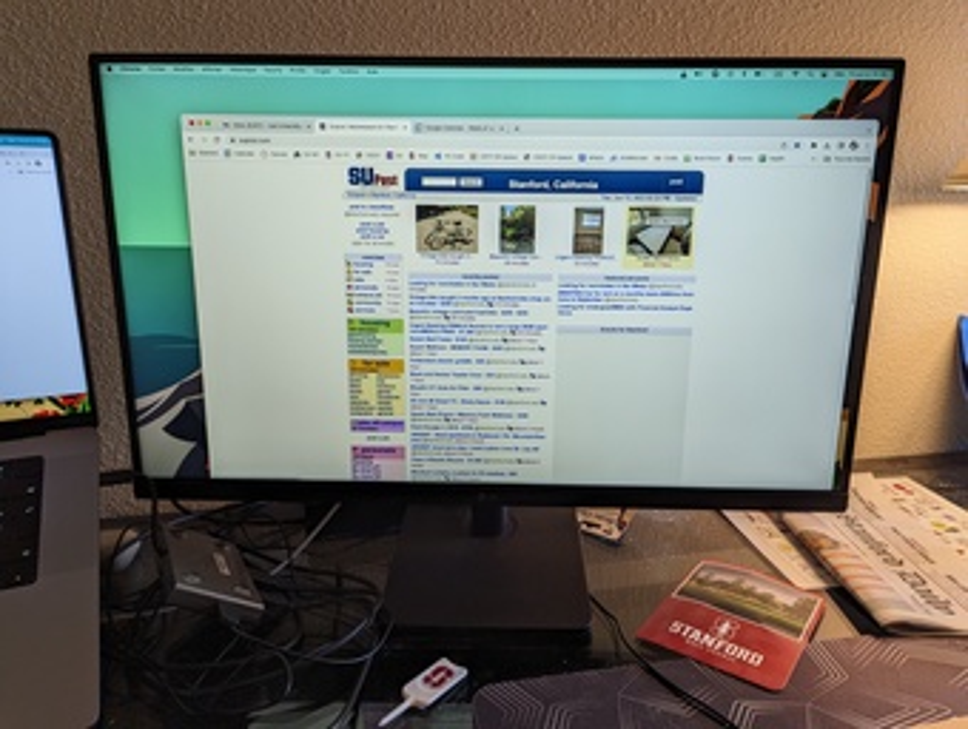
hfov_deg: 71.5
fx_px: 672
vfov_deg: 56.9
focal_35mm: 24
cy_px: 364
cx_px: 484
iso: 42
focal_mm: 6.81
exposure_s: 1/33.8
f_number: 1.85
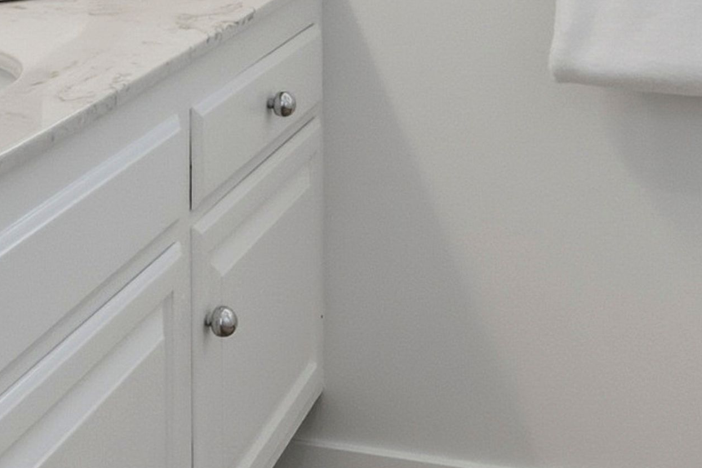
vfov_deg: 15.0
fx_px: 1580
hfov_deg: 24.8
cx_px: 180
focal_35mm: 81
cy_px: -338
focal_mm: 17
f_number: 11
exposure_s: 1/640
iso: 400
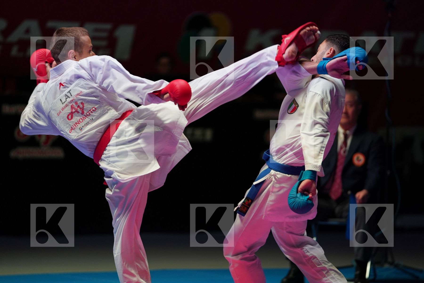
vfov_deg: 6.9
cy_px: 142
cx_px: 212
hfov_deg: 10.3
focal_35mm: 200
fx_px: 2355
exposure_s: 1/1000
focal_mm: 200
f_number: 2.8
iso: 1250
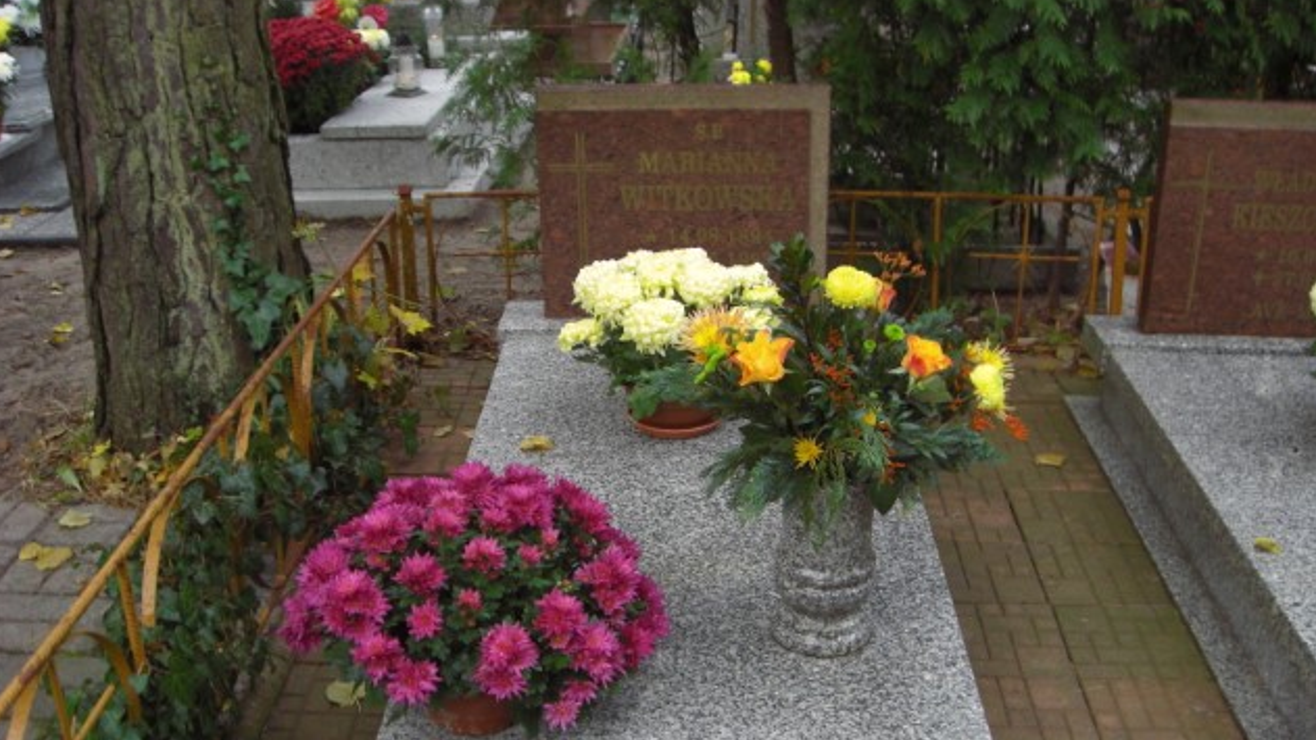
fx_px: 1466
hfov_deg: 48.4
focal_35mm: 42
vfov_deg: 28.2
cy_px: 475
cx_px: 655
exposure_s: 1/50
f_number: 2.7
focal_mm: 6.2
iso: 100
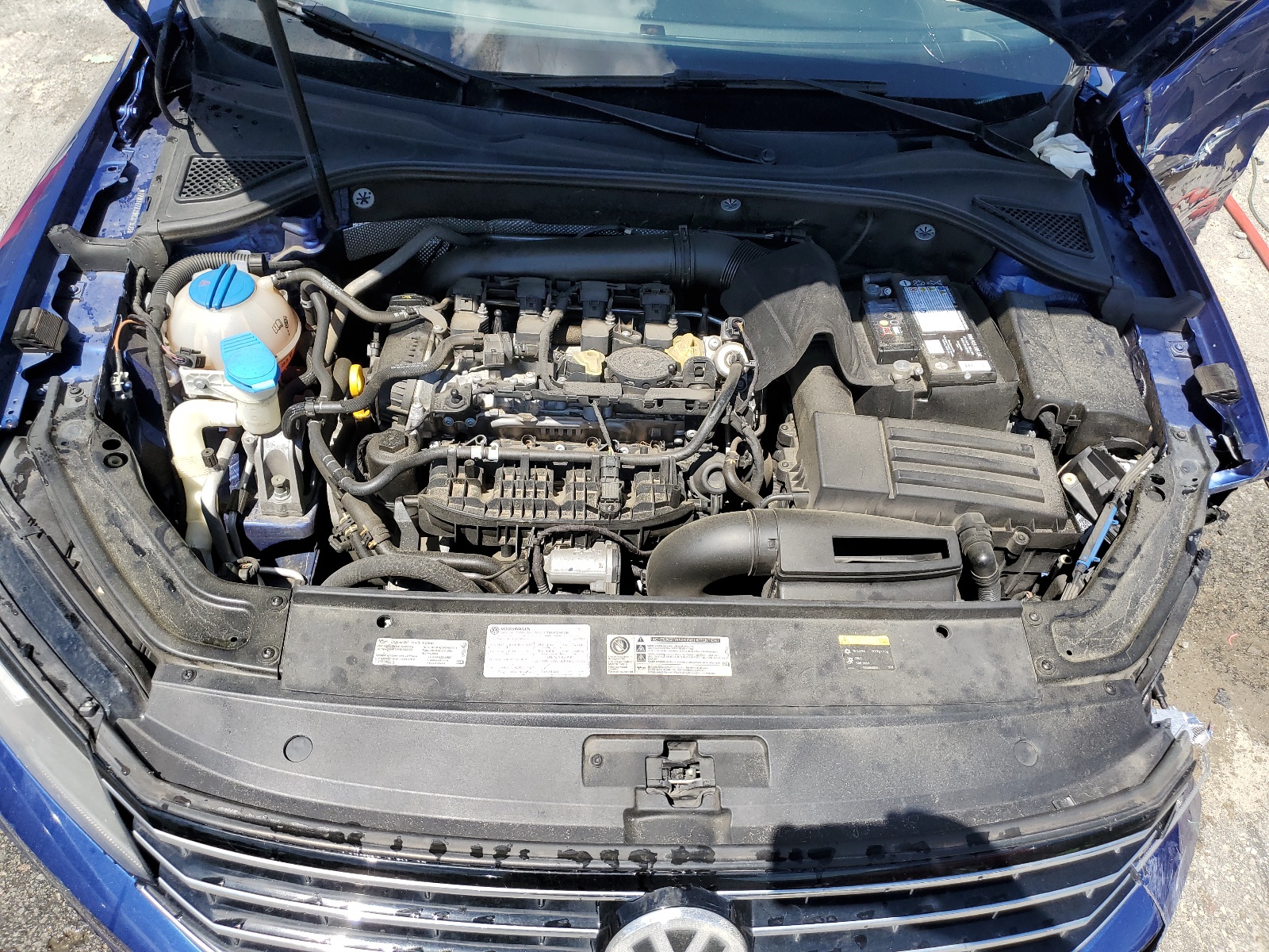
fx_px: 953
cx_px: 634
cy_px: 476
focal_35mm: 26
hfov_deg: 67.3
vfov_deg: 53.1
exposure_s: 1/1667
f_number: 1.5
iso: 50
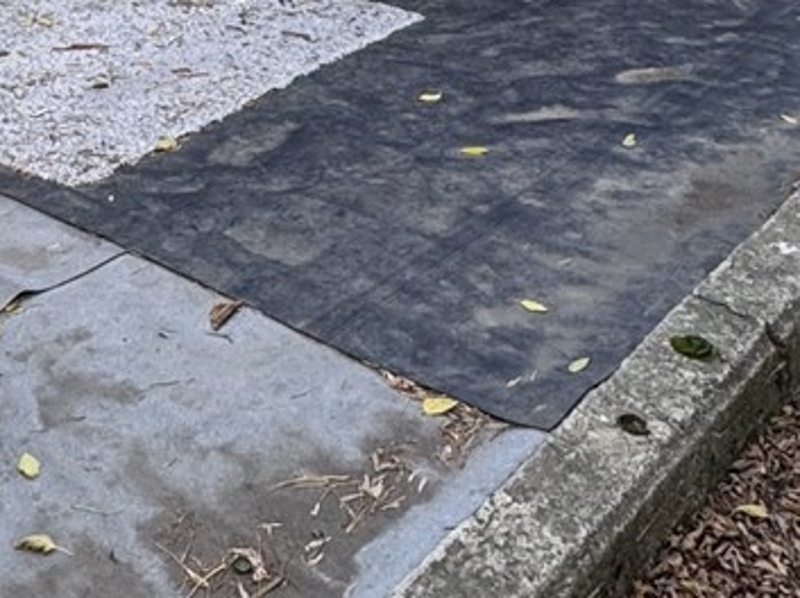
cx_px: -5
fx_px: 1408
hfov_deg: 29.6
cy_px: -482
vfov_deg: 18.6
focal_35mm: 61
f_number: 2.2
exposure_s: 1/137
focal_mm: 2.22
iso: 40
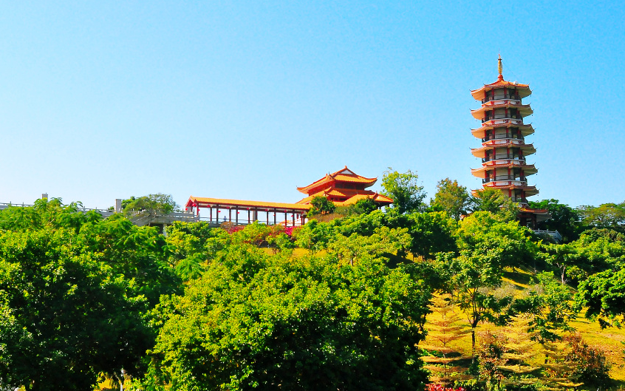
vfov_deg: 24.9
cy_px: 215
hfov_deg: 38.7
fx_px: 886
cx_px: 242
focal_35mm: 52
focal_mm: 24
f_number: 9
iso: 1100
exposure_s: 1/1250
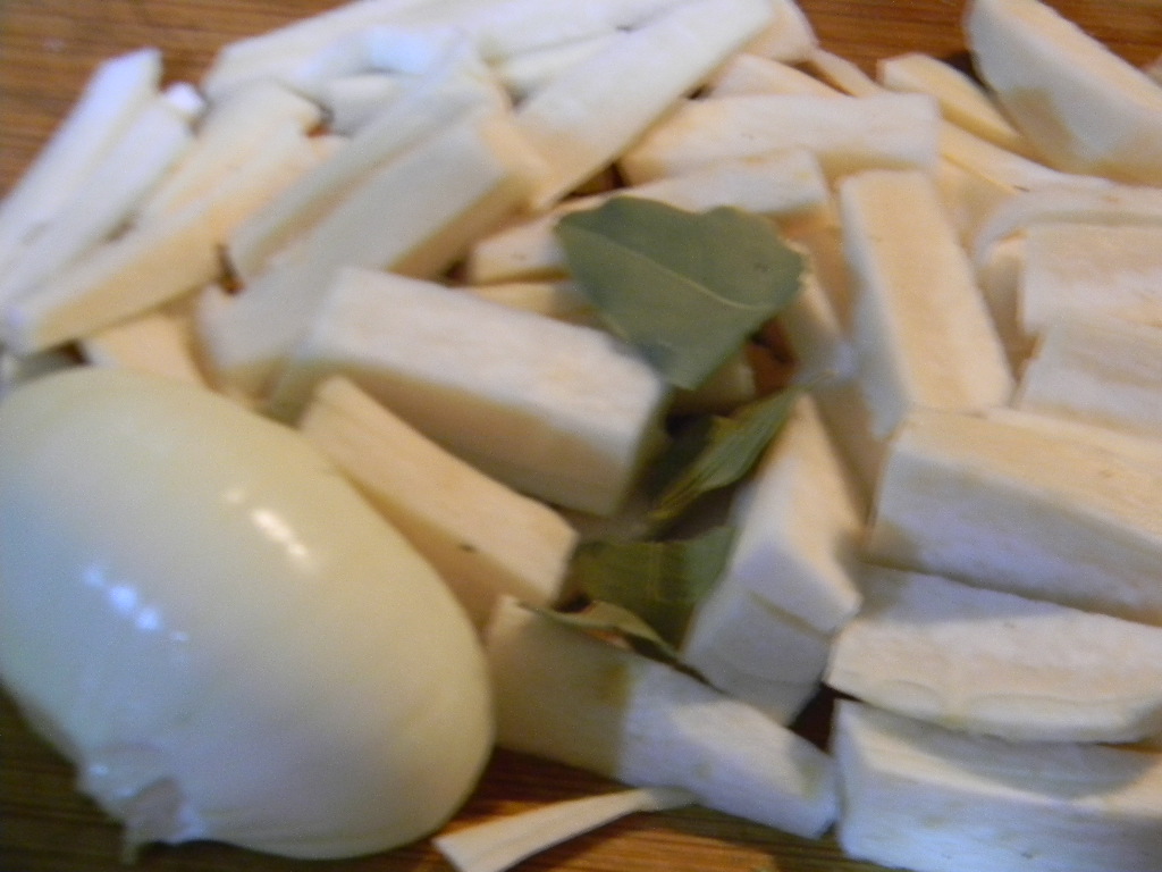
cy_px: 436
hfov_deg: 18.7
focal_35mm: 105
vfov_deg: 14.1
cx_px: 581
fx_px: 3525
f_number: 4.7
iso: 400
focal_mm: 19
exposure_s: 1/6.9
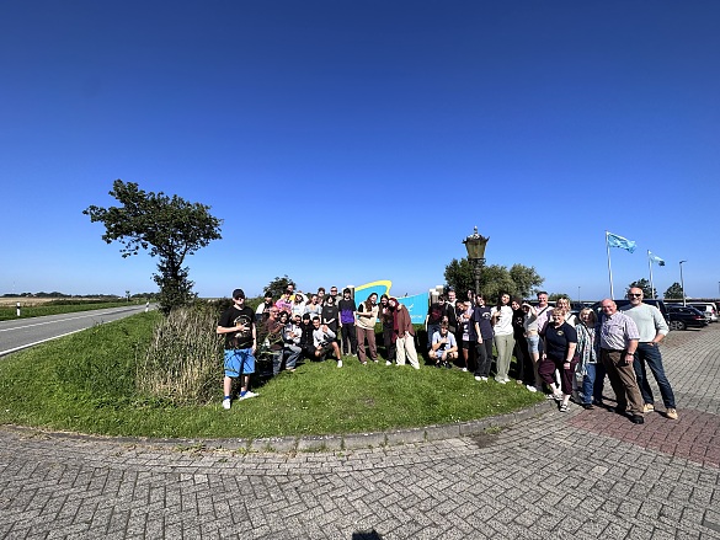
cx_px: 360
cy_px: 270
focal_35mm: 14
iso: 50
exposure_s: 1/2618
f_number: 2.2
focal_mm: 2.22
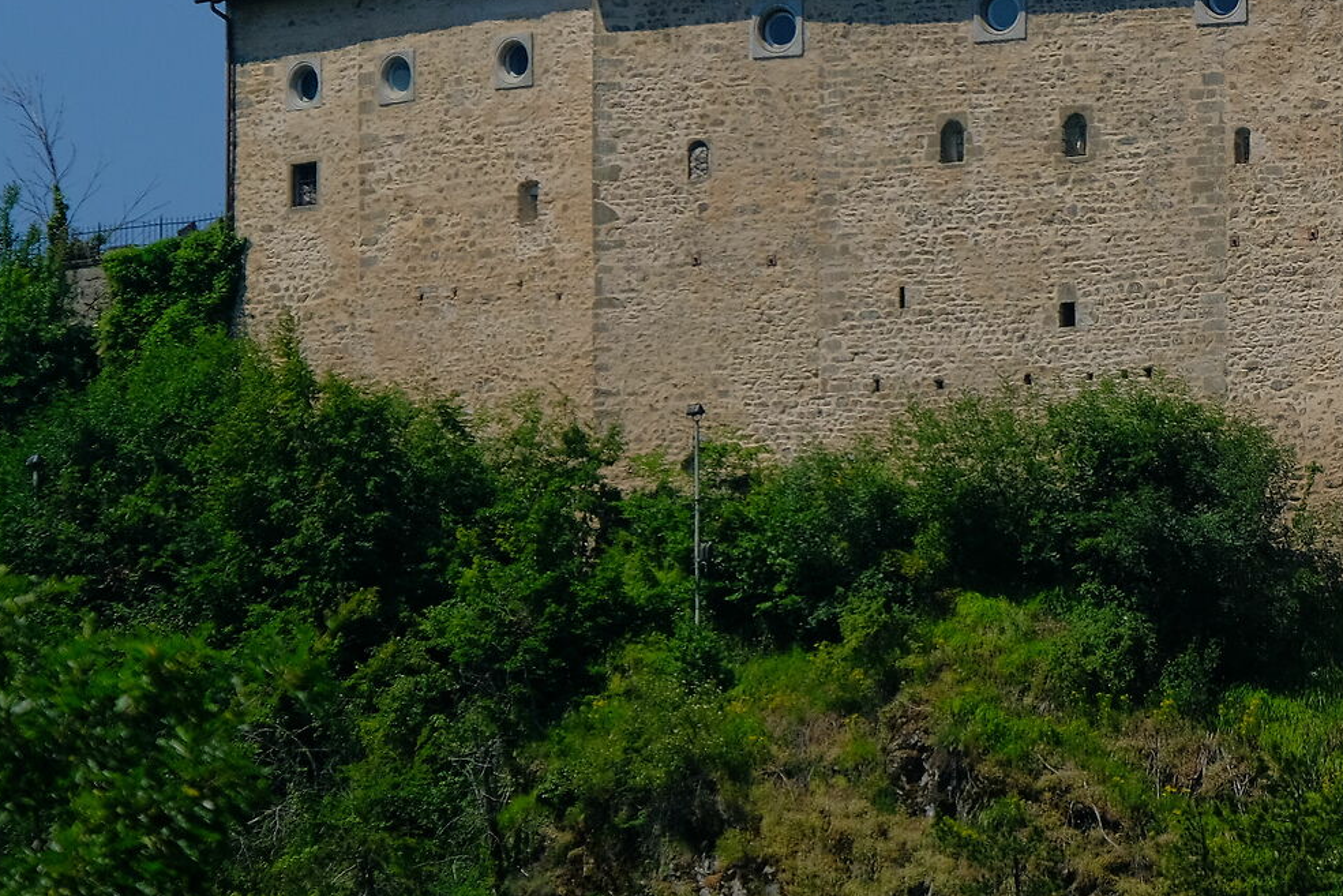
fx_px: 14998
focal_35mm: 402
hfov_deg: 5.1
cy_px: 157
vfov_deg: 3.4
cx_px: 1224
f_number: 5.6
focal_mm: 110
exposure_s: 1/1300
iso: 320
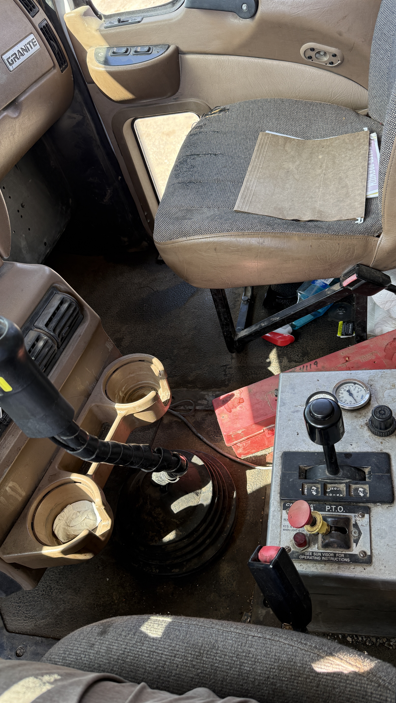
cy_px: 351
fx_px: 504
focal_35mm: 27
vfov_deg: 69.9
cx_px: 228
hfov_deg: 42.8
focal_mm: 6.76
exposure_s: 1/226
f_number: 1.78
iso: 125
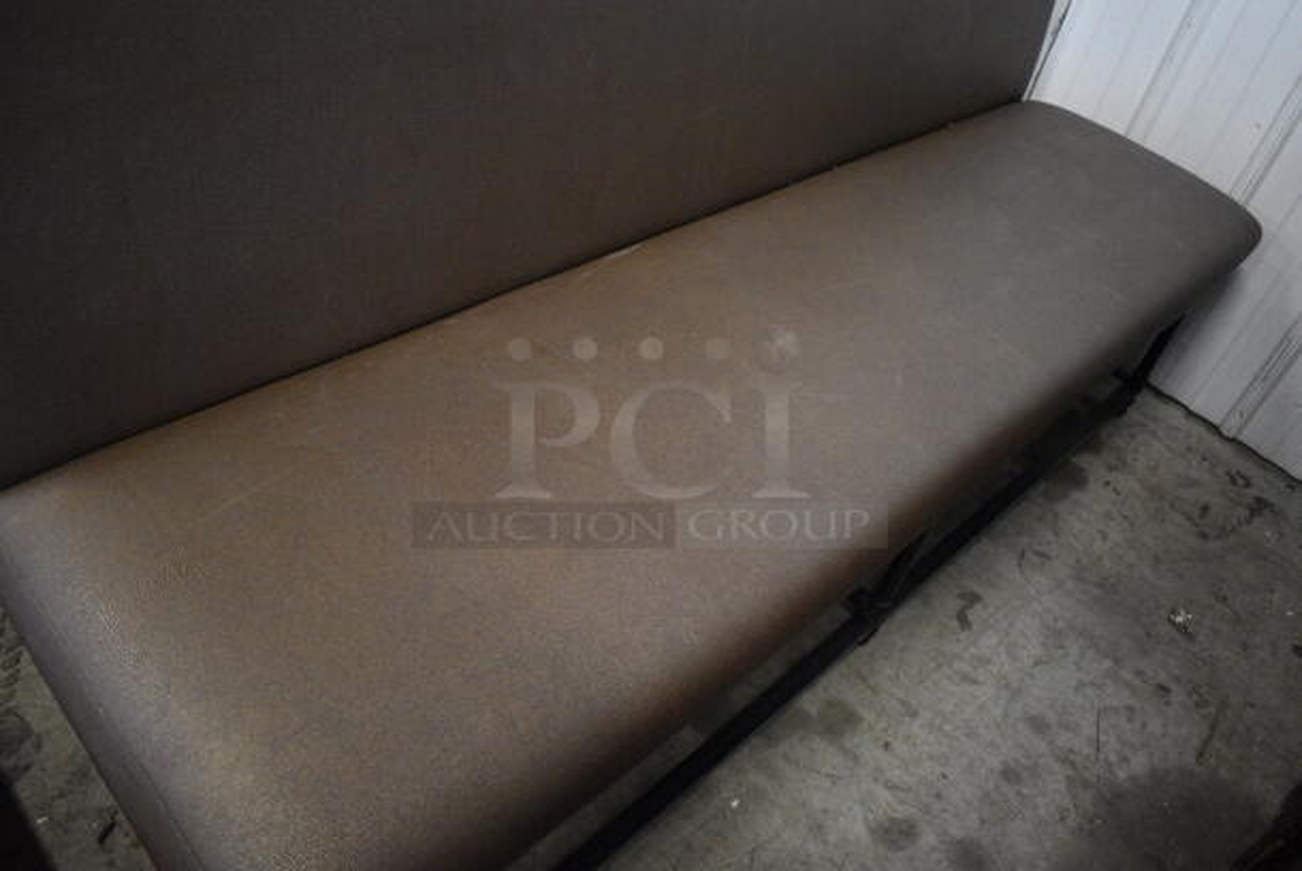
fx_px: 977
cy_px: 436
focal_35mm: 27
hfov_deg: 67.3
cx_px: 651
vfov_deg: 48.0
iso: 4500
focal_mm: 18
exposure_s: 1/125
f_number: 3.5
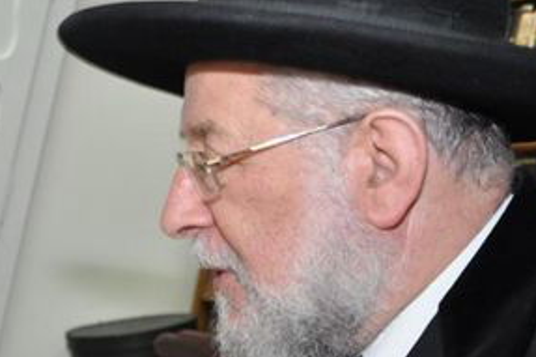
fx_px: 1592
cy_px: 263
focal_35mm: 107
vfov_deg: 12.7
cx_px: 49
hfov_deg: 18.8
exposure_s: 1/60
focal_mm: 32
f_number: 5
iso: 640
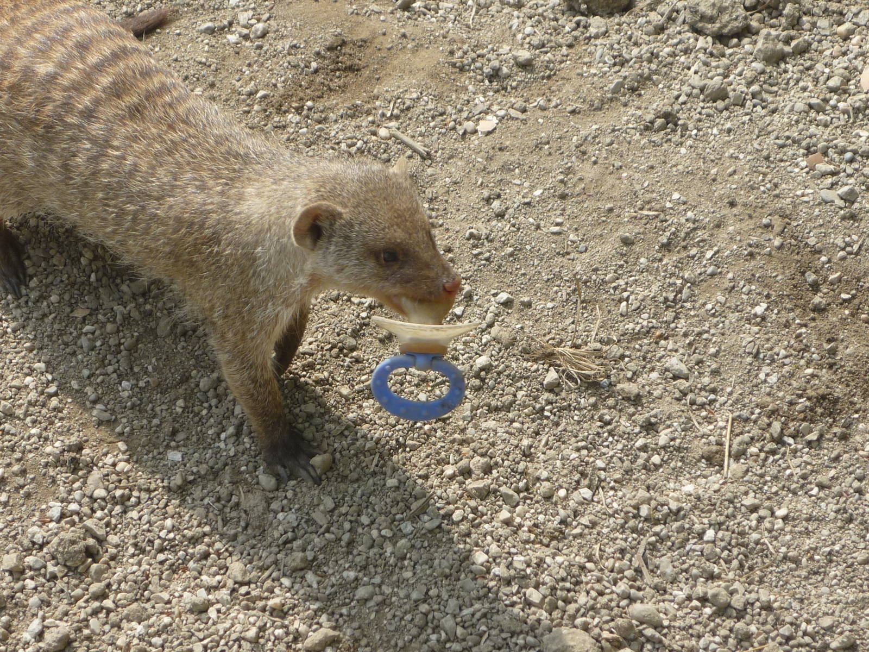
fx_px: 3188
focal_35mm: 127
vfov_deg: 11.7
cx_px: 434
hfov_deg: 15.5
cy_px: 326
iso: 100
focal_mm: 16.5
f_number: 5.1
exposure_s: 1/250
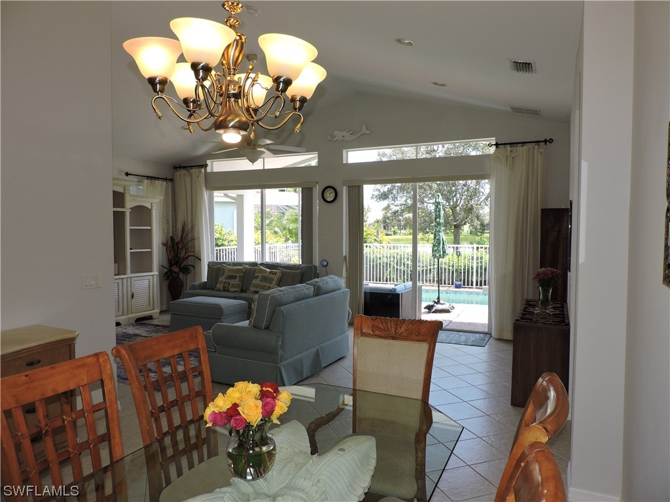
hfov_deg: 71.6
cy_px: 251
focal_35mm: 24
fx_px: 465
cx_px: 335
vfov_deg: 56.8
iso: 100
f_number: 3
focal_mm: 4.3
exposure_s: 1/80
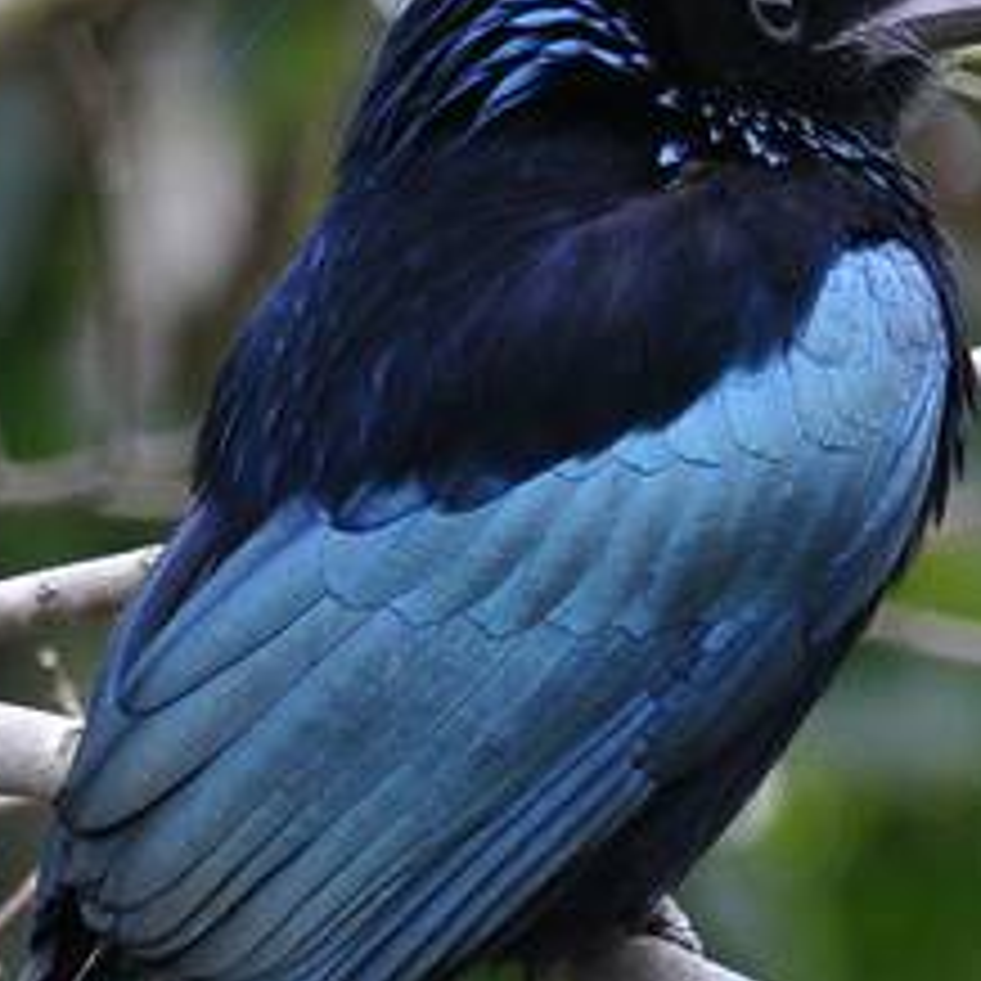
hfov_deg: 0.9
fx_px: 62907
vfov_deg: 0.9
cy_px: 673
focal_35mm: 1962
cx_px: 720
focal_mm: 420
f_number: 6.3
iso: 500
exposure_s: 1/160
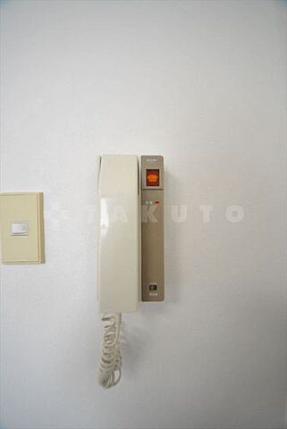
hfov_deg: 90.1
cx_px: 144
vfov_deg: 112.6
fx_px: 143
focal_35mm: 12
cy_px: 214
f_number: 4.5
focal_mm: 8
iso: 800
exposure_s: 1/80
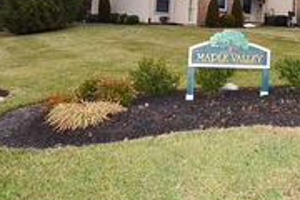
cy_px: -21
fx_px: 333
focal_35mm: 40
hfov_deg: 45.1
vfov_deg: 29.9
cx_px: 255
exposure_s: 1/200
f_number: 7.1
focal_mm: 10
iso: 320
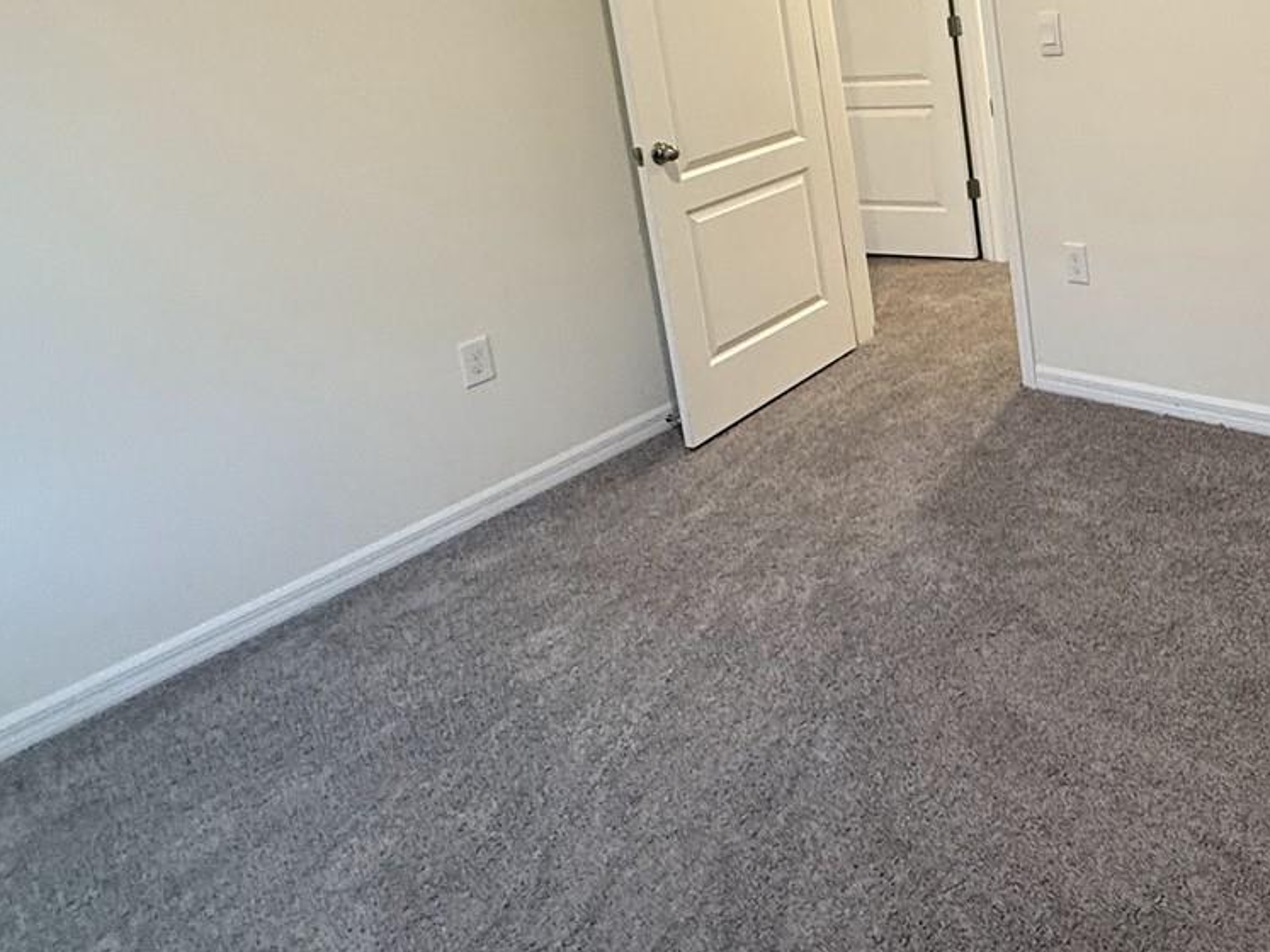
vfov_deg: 43.4
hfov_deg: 54.7
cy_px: 122
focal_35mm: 30
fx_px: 1100
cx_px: 1059
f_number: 2.2
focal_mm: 2.22
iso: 320
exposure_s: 1/60
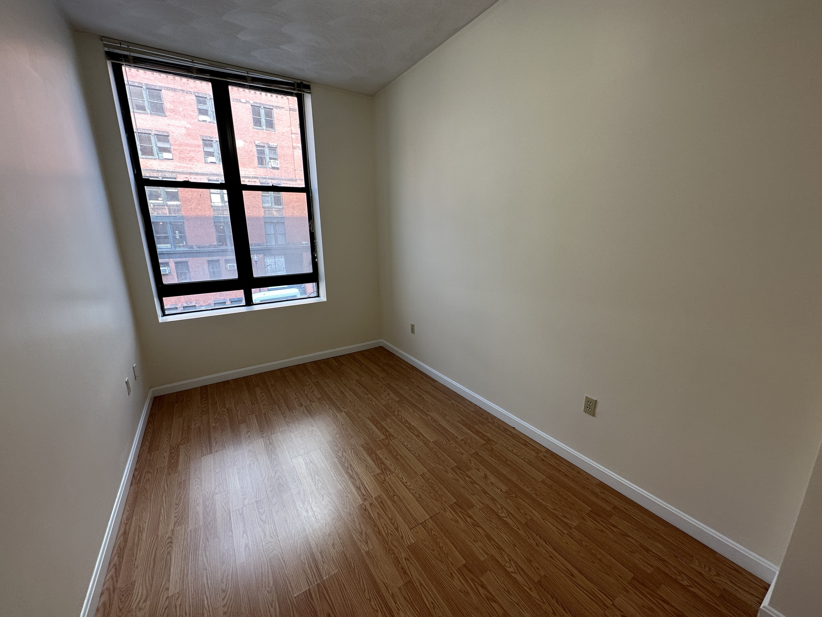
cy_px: 308
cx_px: 411
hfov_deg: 102.1
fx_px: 332
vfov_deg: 85.7
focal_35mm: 14
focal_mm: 2.22
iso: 80
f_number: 2.2
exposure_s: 1/120
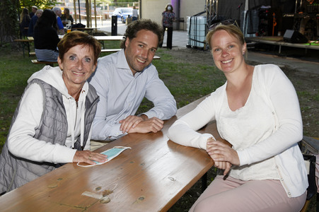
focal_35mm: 38
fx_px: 336
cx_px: 160
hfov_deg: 50.7
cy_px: 106
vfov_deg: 35.0
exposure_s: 1/100
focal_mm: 38
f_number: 6.3
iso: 320
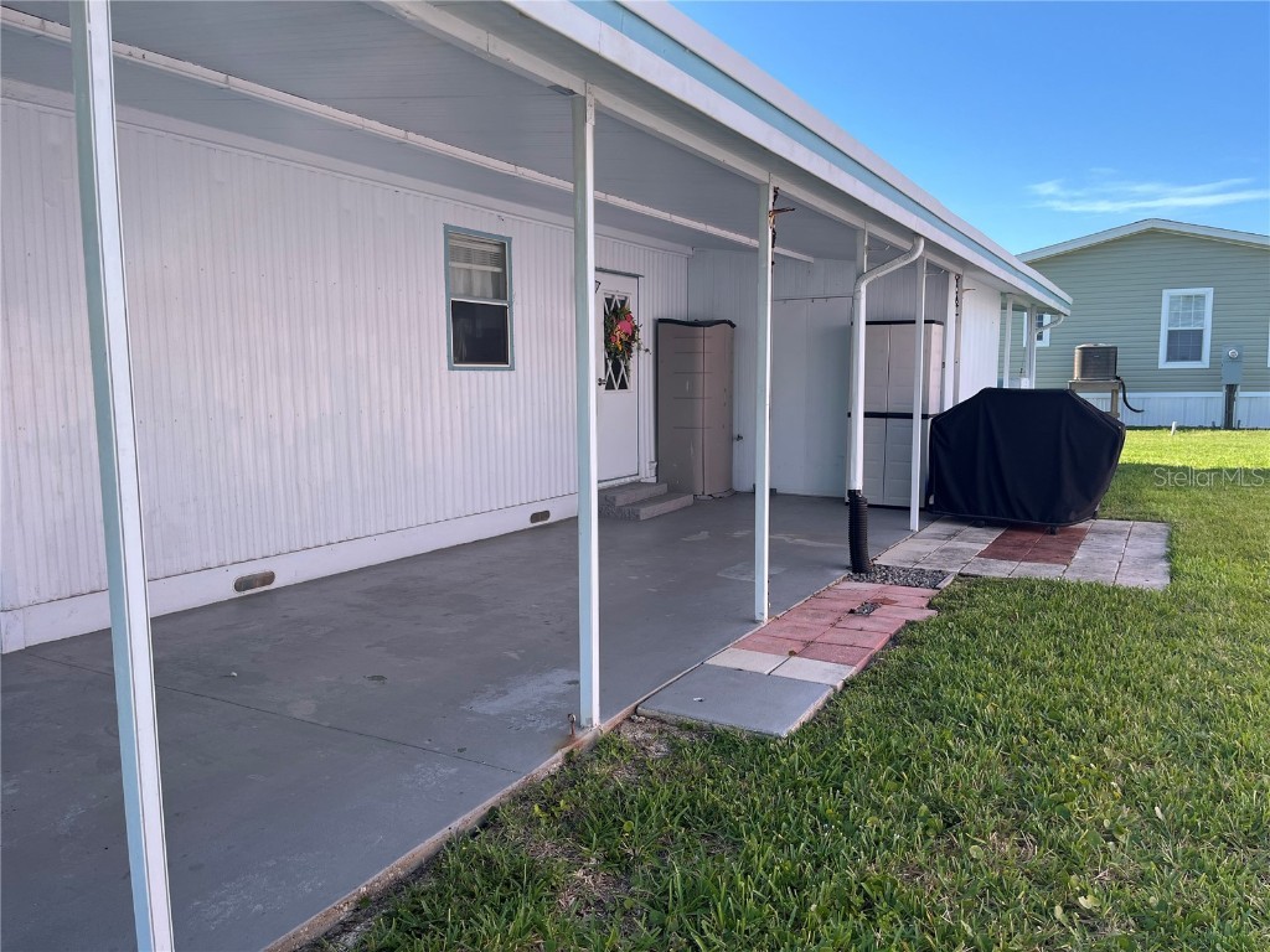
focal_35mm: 26
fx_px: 954
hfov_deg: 67.3
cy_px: 476
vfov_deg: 53.1
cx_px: 635
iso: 50
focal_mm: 5.1
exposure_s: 1/1623
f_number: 1.6
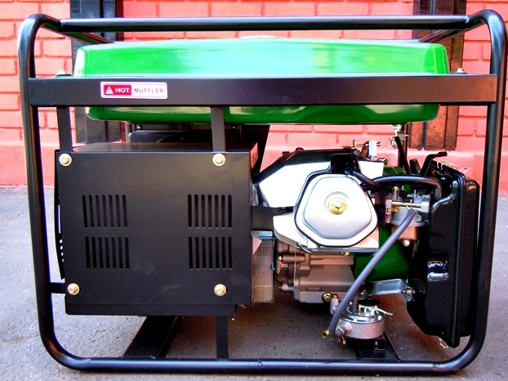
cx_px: 260
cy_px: 194
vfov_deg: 44.1
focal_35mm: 32
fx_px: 469
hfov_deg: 56.8
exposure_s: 1/60
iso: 160
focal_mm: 5.4
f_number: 3.5
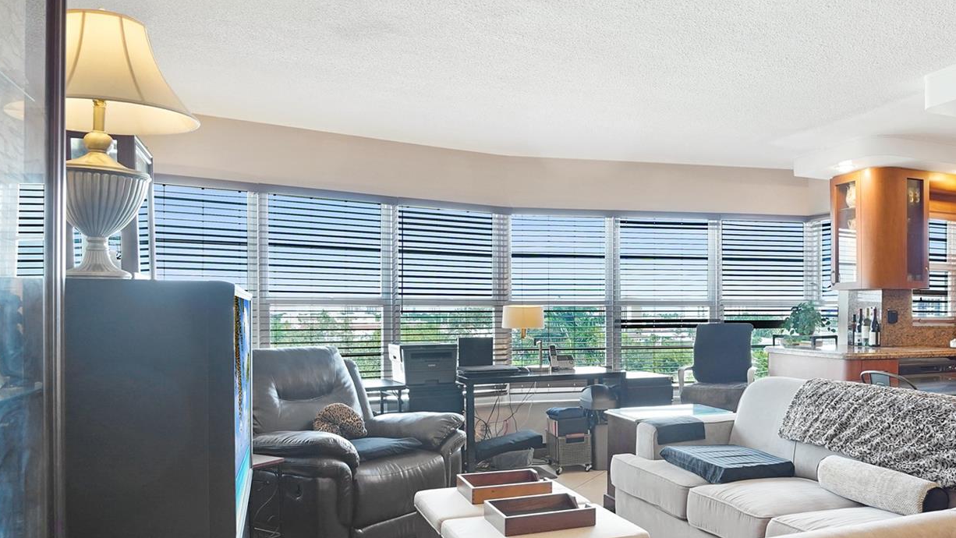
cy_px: 304
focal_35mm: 28
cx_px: 653
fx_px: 710
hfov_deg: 65.7
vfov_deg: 41.4
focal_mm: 16
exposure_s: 1/160
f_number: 5
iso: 1250
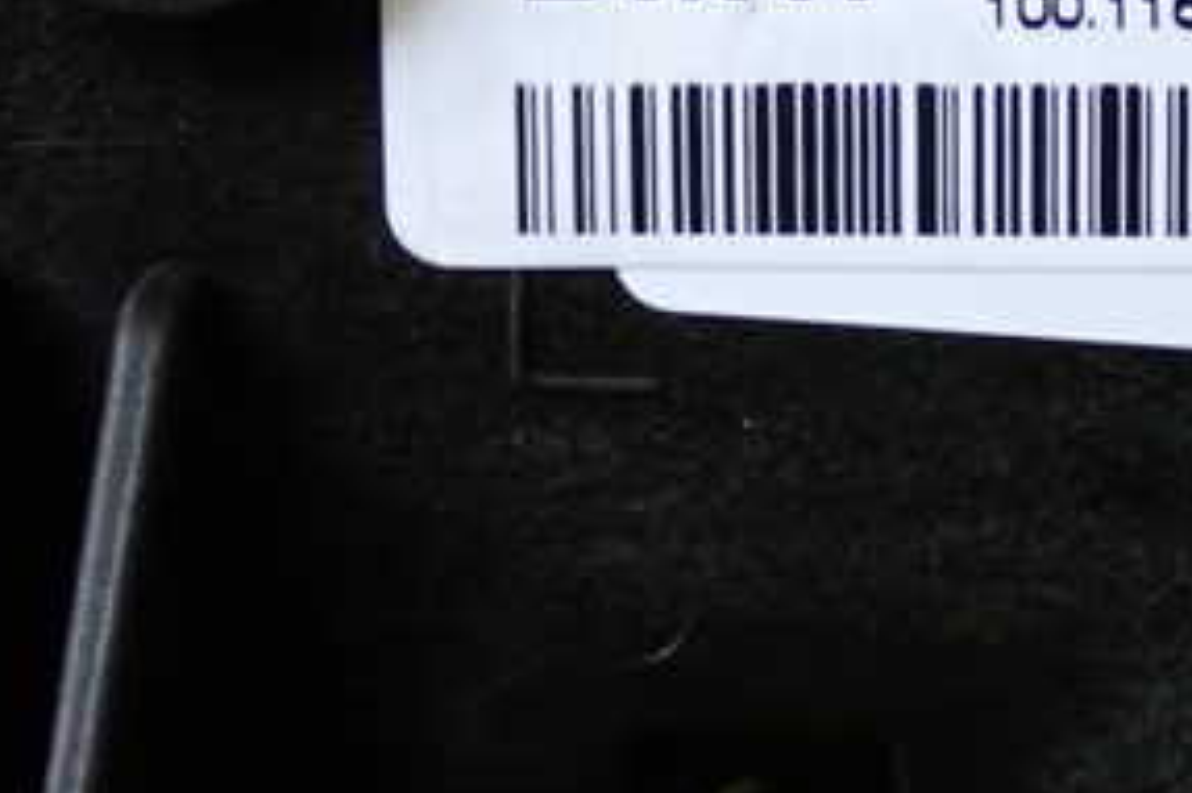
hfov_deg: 15.0
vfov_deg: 10.1
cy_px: 50
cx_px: 1126
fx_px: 4467
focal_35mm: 135
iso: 250
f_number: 3.6
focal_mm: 11.09
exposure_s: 1/60
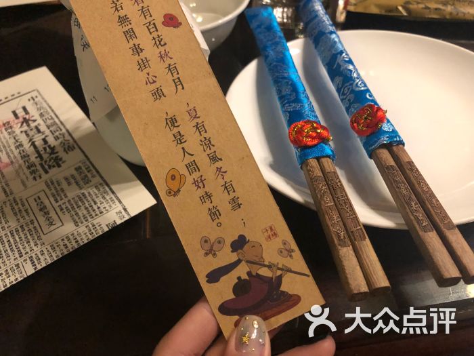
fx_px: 383
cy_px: 178
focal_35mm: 28
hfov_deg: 63.4
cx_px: 237
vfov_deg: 49.7
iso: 100
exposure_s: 1/5
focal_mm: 4
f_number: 1.8
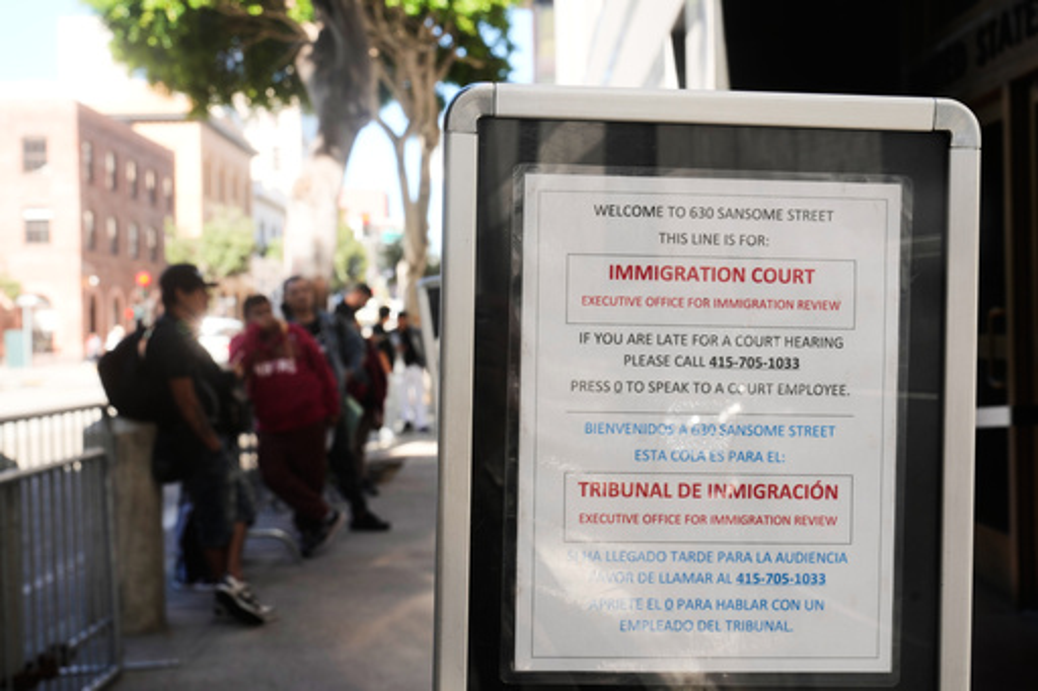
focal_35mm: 45
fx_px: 1297
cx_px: 519
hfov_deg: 43.6
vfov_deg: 29.8
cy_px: 346
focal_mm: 45
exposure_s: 1/125
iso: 400
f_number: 9
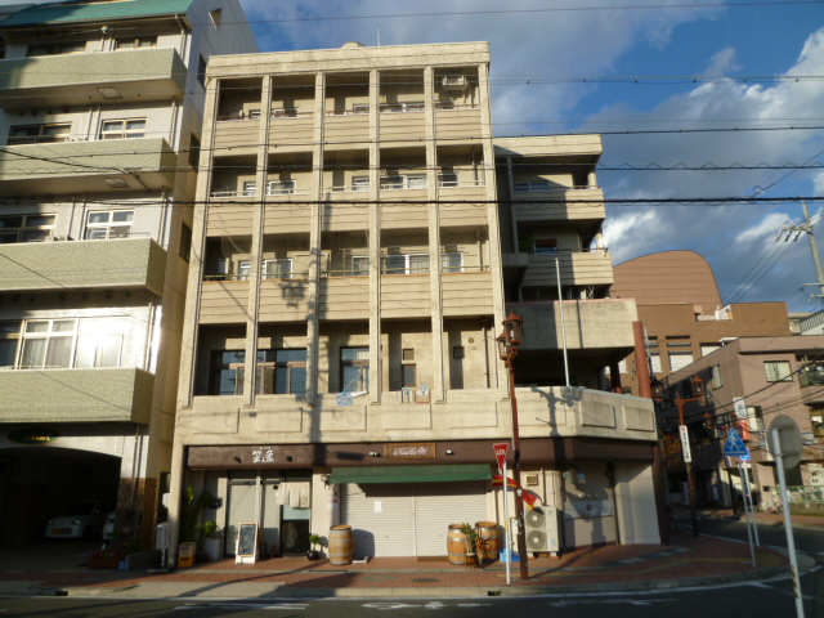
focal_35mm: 25
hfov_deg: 69.4
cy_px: 309
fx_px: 595
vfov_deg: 54.9
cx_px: 412
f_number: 5
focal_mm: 4.5
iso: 80
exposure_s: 1/400
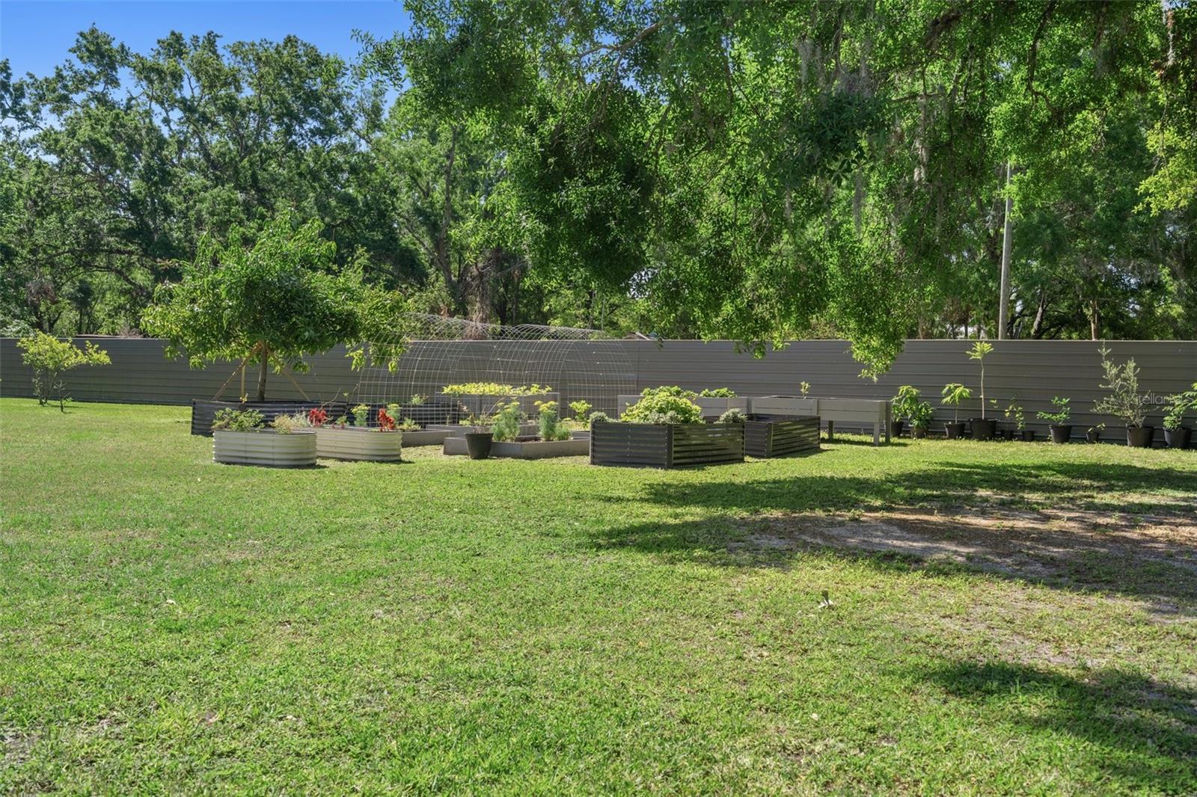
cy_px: 398
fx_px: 1130
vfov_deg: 38.9
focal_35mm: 34
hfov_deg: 55.8
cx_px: 598
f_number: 8
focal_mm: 34
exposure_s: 1/13
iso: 320
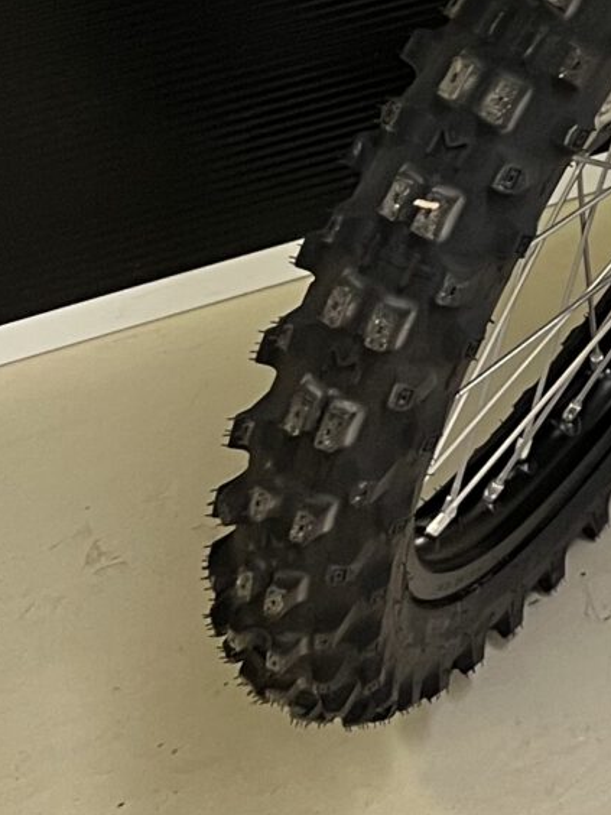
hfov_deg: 10.9
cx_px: 1379
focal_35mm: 118
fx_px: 2777
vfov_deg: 15.3
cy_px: -454
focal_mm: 5.7
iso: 100
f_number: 1.5
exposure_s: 1/50
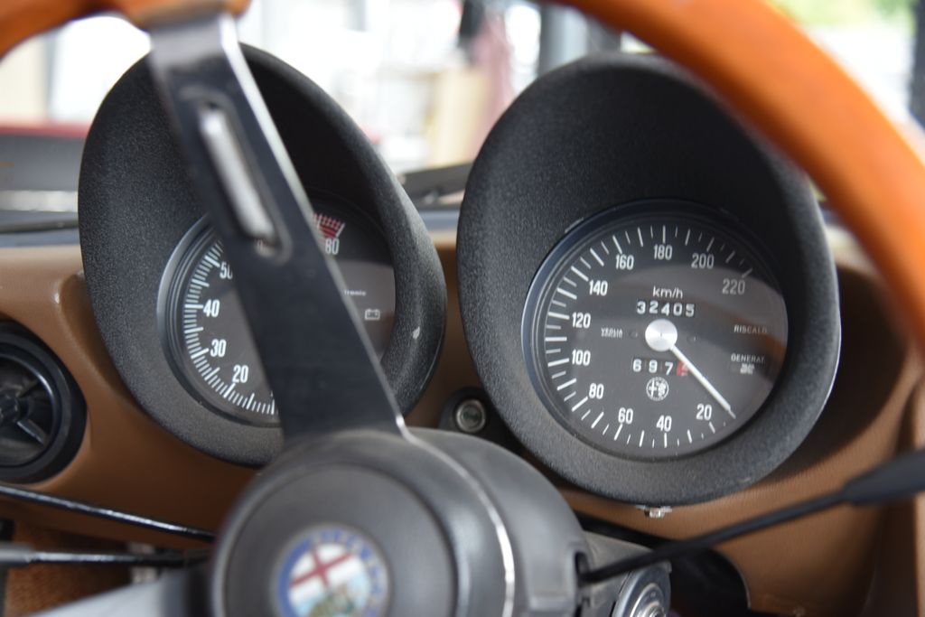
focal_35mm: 48
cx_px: 462
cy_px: 308
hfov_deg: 41.1
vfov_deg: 28.1
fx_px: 1233
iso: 500
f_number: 4
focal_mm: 48
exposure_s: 1/8
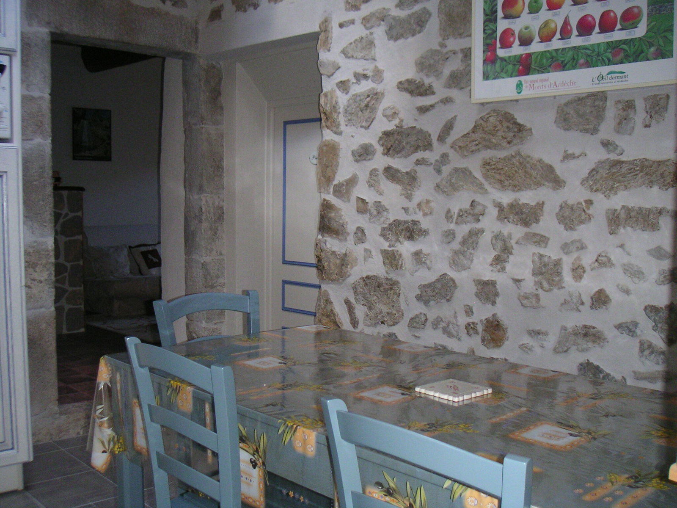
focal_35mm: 38
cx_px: 338
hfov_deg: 49.0
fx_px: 743
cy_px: 254
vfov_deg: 37.7
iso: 160
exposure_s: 1/45
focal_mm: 6
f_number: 2.8
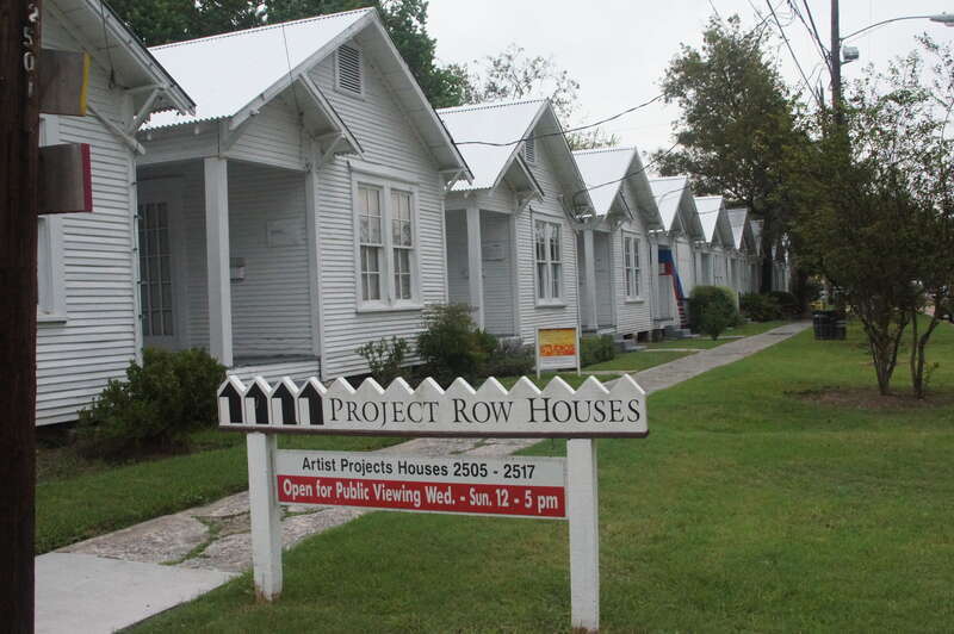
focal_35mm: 36
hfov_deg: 53.2
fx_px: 953
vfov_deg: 36.8
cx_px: 477
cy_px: 317
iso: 3200
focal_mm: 24
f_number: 10
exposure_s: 1/500
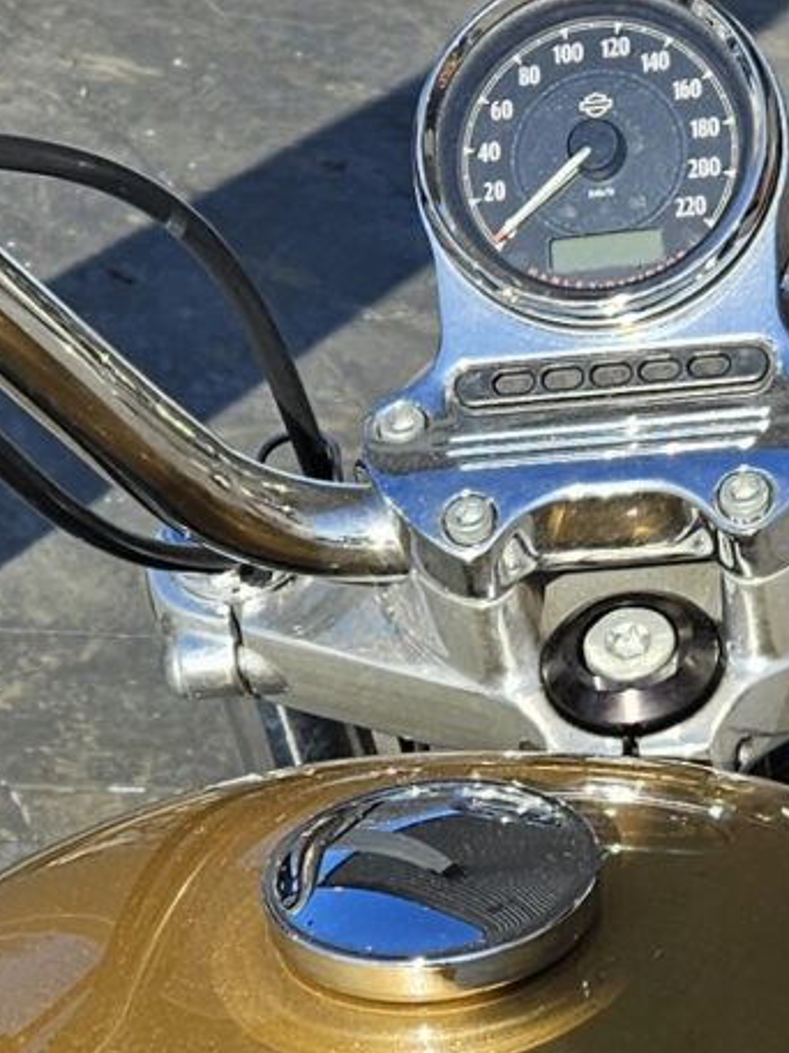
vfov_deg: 15.1
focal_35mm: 129
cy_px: 979
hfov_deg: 11.4
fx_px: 3920
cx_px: 648
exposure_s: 1/1623
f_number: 1.8
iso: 25
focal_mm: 5.4
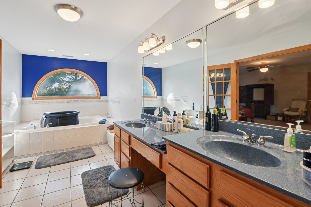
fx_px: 138
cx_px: 156
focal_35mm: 16
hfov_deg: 96.8
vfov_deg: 73.7
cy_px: 104
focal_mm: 16
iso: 400
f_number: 13
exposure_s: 1/15
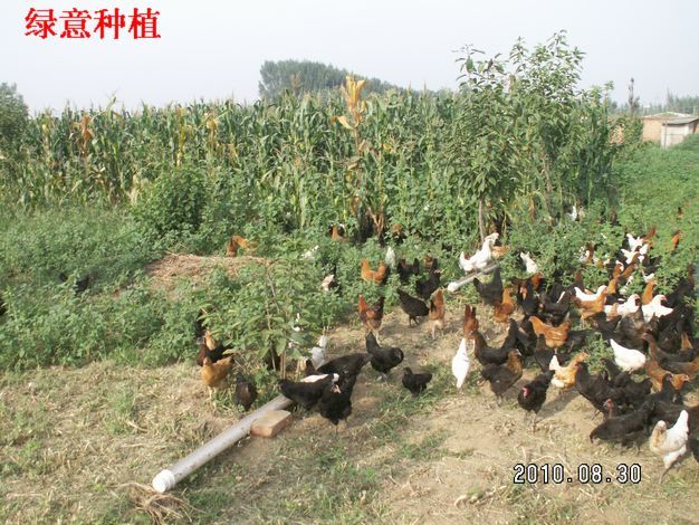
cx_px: 350
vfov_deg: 40.7
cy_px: 262
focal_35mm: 35
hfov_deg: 52.6
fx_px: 707
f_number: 4
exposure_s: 1/80
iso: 50
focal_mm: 5.86
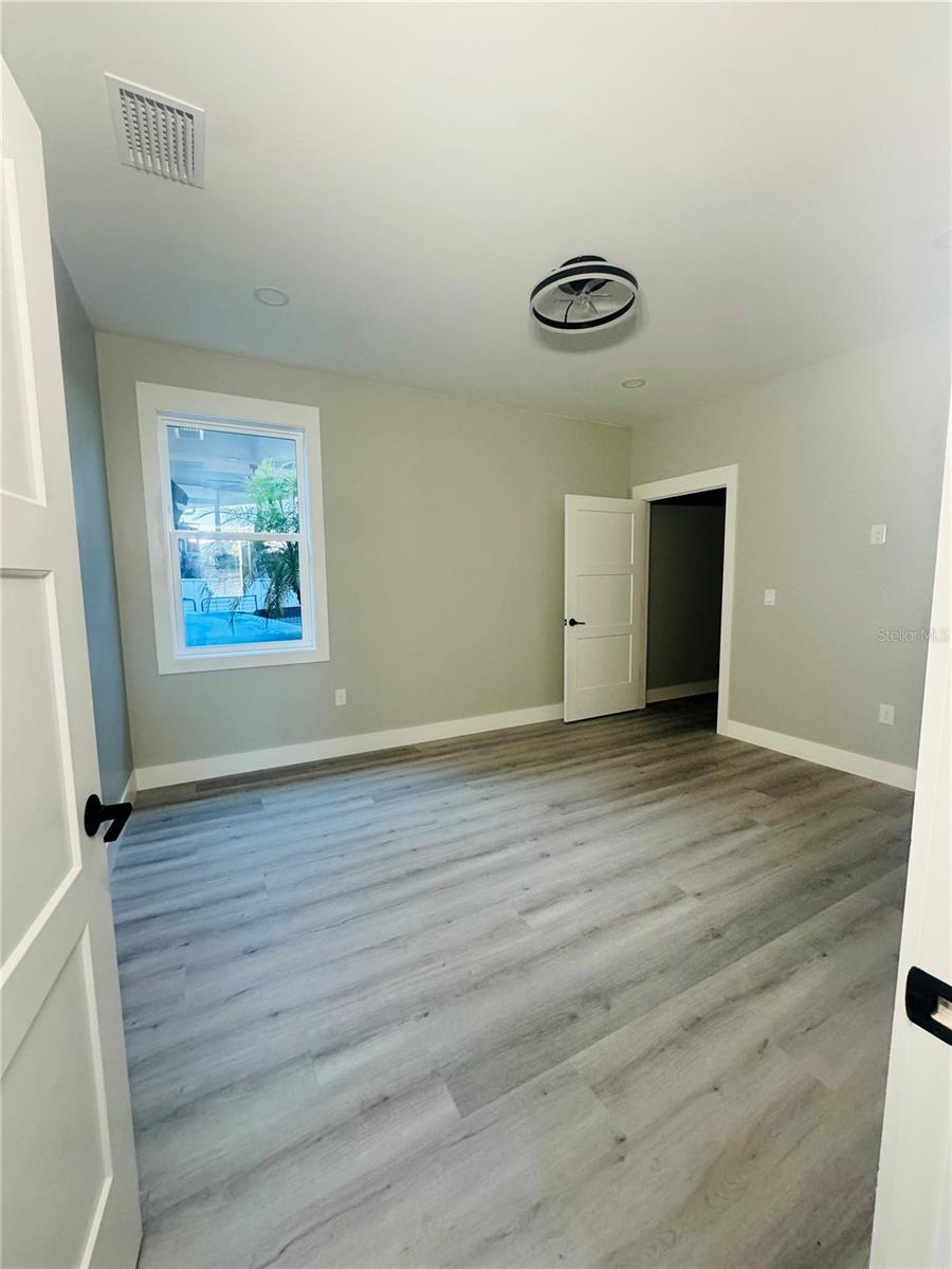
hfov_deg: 85.7
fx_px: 513
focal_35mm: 14
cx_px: 476
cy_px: 634
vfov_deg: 102.1
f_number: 2.2
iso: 250
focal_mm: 2.22
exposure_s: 1/99
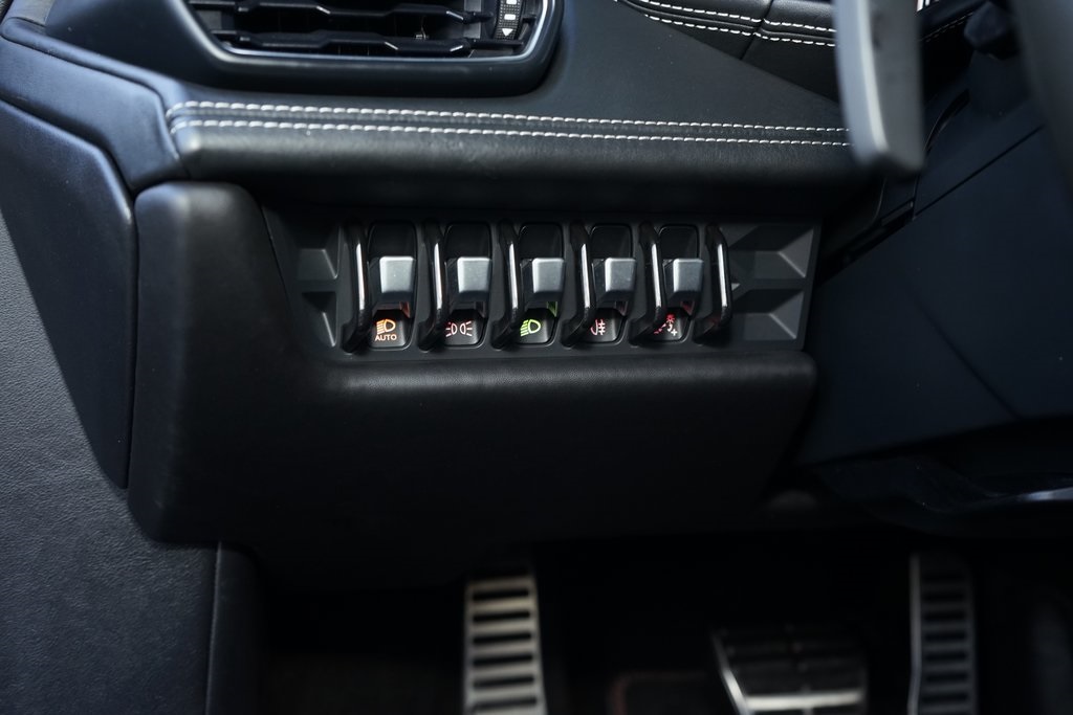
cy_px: 358
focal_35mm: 39
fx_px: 1163
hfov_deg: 49.5
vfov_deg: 34.2
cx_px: 536
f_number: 5.6
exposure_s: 1/25
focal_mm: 39
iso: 1250
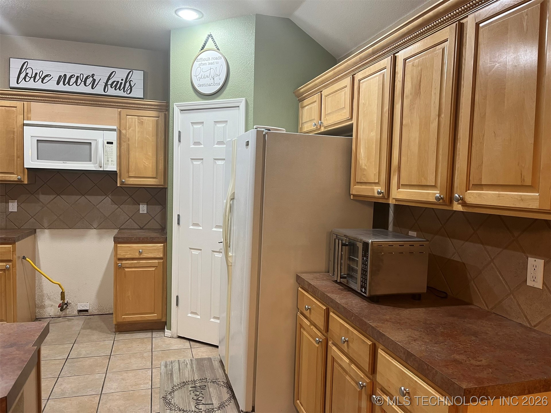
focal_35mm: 26
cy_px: 206
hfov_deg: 67.3
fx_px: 414
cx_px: 276
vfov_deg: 53.1
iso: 100
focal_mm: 5.1
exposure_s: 1/60
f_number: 1.6
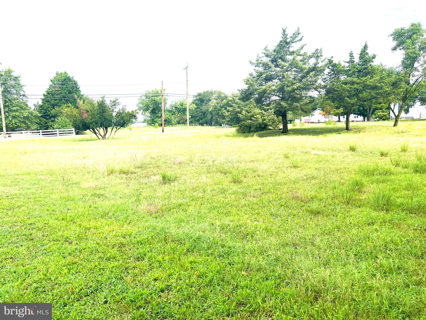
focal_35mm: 26
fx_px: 320
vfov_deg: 53.1
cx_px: 213
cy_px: 160
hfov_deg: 67.3
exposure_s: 1/2994
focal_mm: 5.7
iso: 50
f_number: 1.5
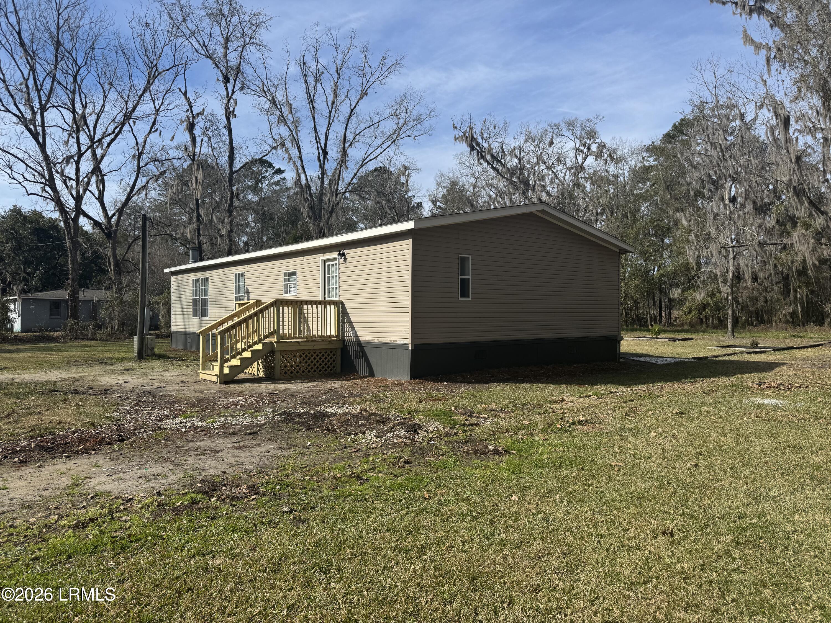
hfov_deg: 71.6
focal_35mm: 24
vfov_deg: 56.8
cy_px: 312
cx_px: 416
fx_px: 576
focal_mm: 6.76
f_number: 1.78
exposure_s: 1/4310
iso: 80
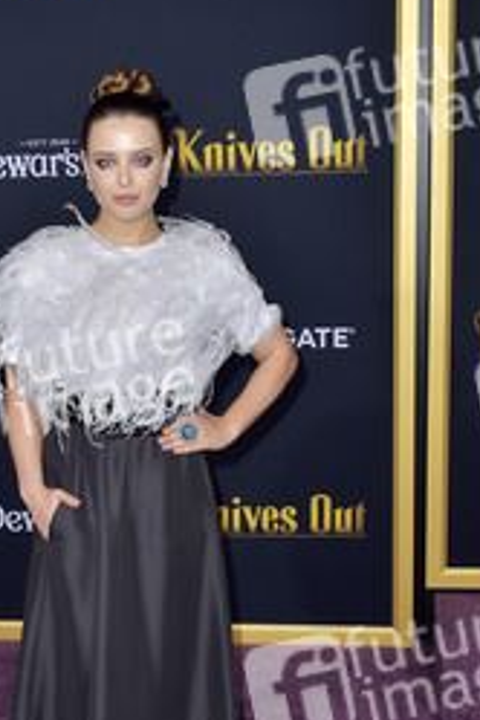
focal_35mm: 61
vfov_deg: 32.3
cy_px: 532
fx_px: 1220
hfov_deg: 22.1
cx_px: 132
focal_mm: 38
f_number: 7.1
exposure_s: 1/250
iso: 500
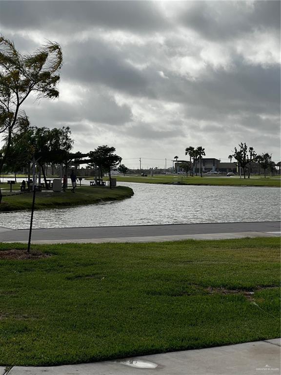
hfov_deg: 19.1
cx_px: 140
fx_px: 833
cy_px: 188
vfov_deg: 25.3
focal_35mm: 77
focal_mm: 9
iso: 32
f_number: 2.8
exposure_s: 1/1623
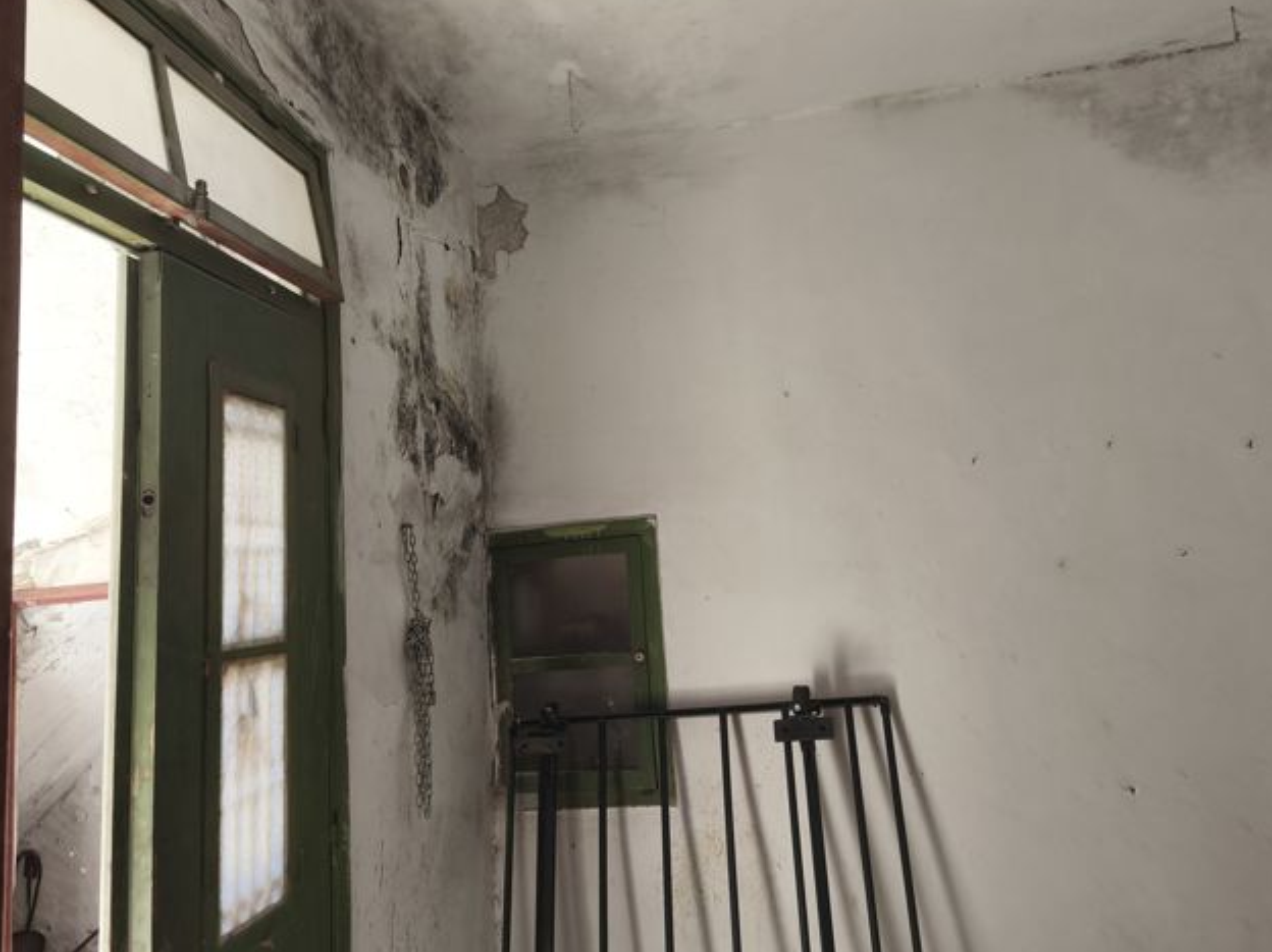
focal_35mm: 26
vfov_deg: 53.0
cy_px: 446
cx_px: 696
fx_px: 955
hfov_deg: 67.2
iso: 80
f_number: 1.7
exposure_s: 1/100
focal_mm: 5.35
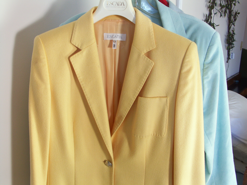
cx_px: 124
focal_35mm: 31
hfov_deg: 58.4
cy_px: 92
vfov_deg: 45.4
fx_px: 221
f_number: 4.5
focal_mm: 8.11
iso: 100
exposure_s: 1/15
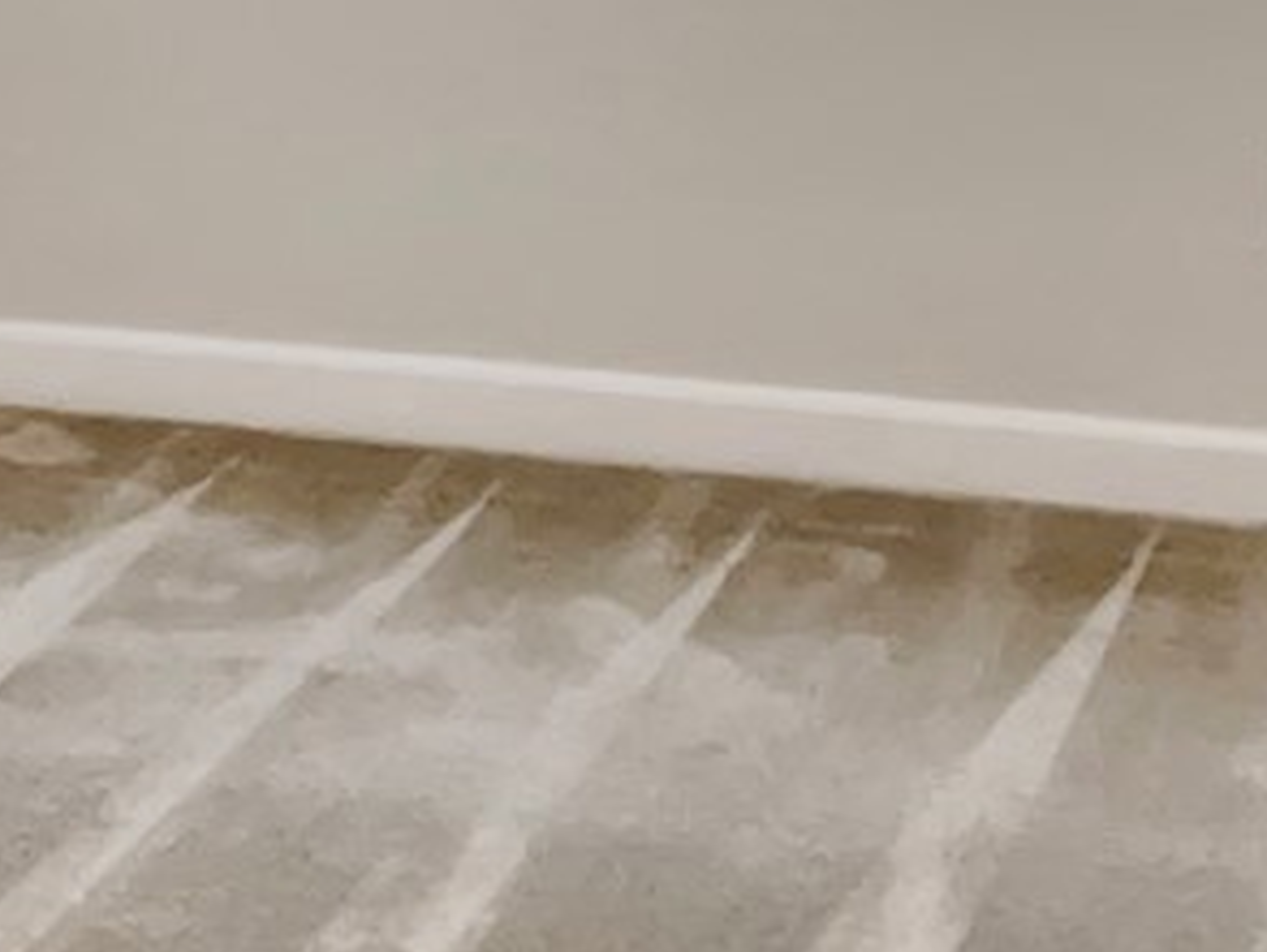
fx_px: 3700
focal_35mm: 101
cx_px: 552
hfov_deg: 19.4
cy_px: -556
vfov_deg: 13.6
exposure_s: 1/60
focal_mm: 3
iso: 40
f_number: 1.8
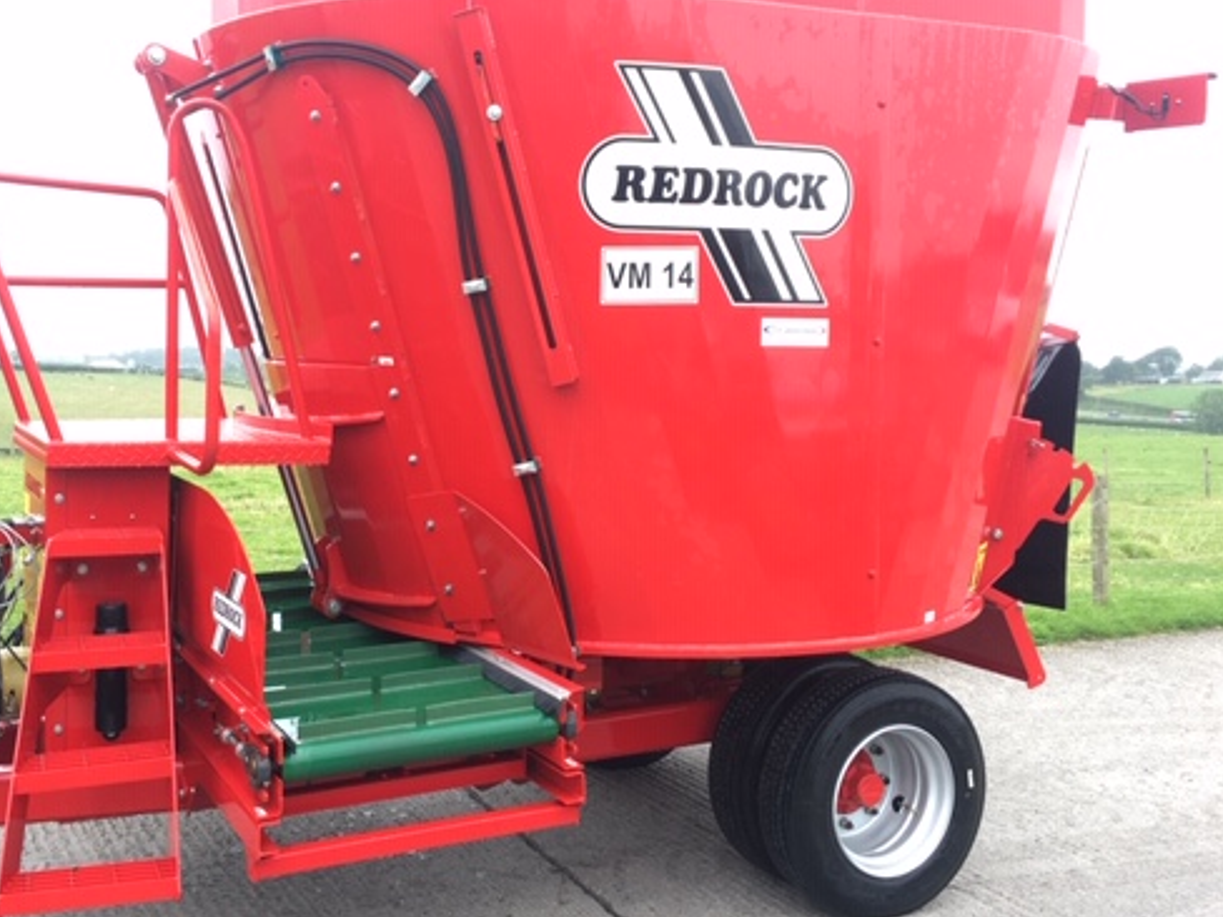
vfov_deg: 37.7
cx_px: 466
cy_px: 401
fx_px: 1343
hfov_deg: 48.6
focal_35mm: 38
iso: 25
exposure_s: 1/100
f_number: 2.2
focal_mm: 4.15
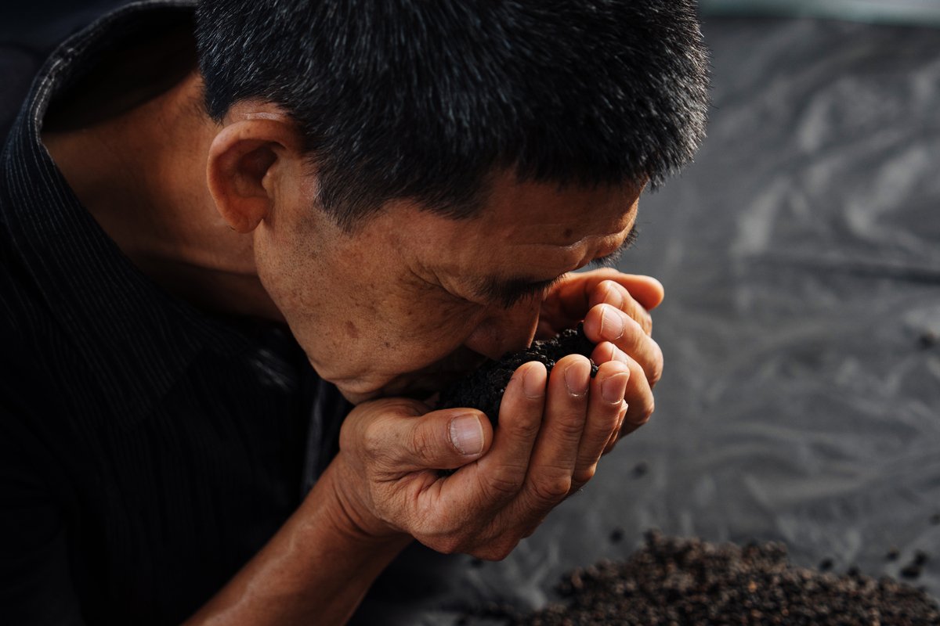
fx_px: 2741
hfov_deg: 19.5
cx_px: 470
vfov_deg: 13.0
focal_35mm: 105
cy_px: 313
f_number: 2.8
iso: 200
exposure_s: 1/125
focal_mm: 70
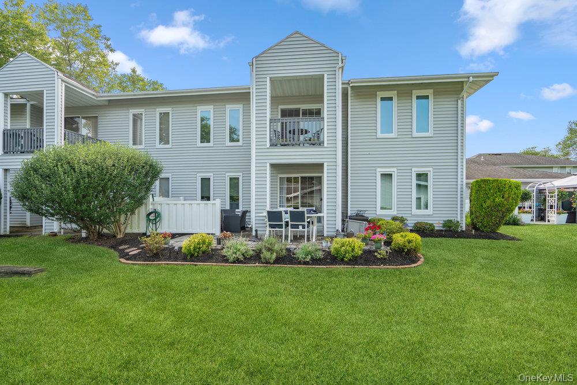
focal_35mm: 16
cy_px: 192
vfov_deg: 73.8
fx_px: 256
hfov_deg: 96.7
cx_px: 288
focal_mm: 16
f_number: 5.6
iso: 80
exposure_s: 1/200
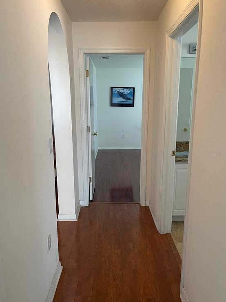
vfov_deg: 67.3
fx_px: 226
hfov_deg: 53.1
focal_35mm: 26
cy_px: 153
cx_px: 111
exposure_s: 1/60
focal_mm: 5.1
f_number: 1.6
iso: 125
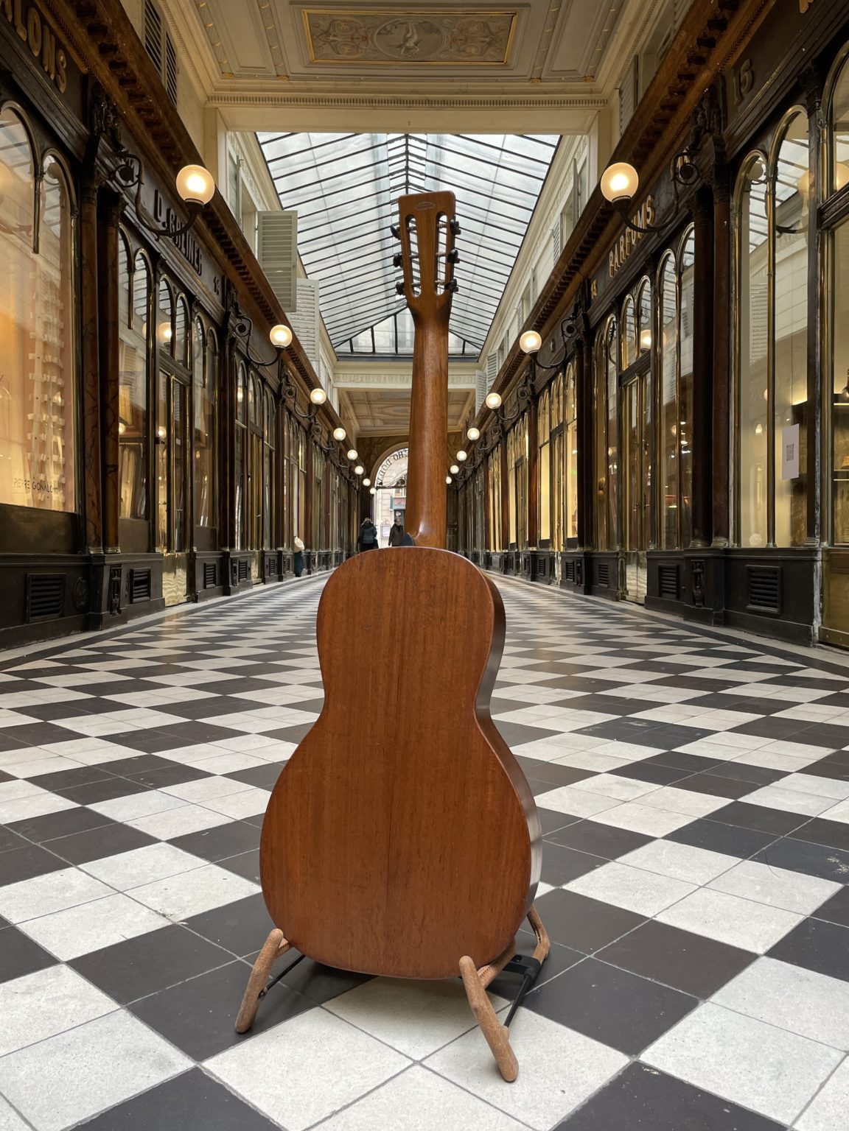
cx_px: 424
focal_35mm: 26
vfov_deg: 67.3
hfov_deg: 53.1
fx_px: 850
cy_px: 566
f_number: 1.6
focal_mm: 4.2
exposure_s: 1/100
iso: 125
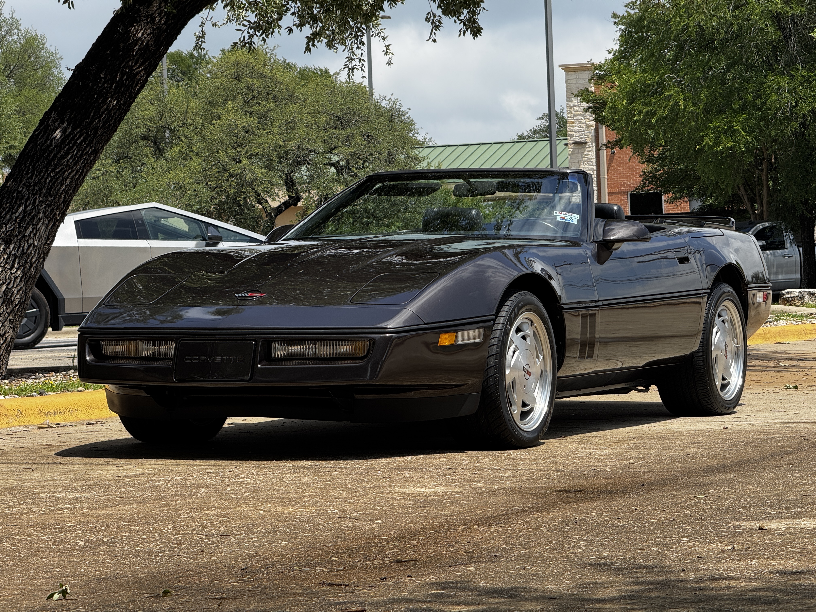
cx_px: 408
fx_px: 2829
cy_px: 306
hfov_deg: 16.4
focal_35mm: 120
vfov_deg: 12.3
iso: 50
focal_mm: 15.66
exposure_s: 1/1167
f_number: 2.8
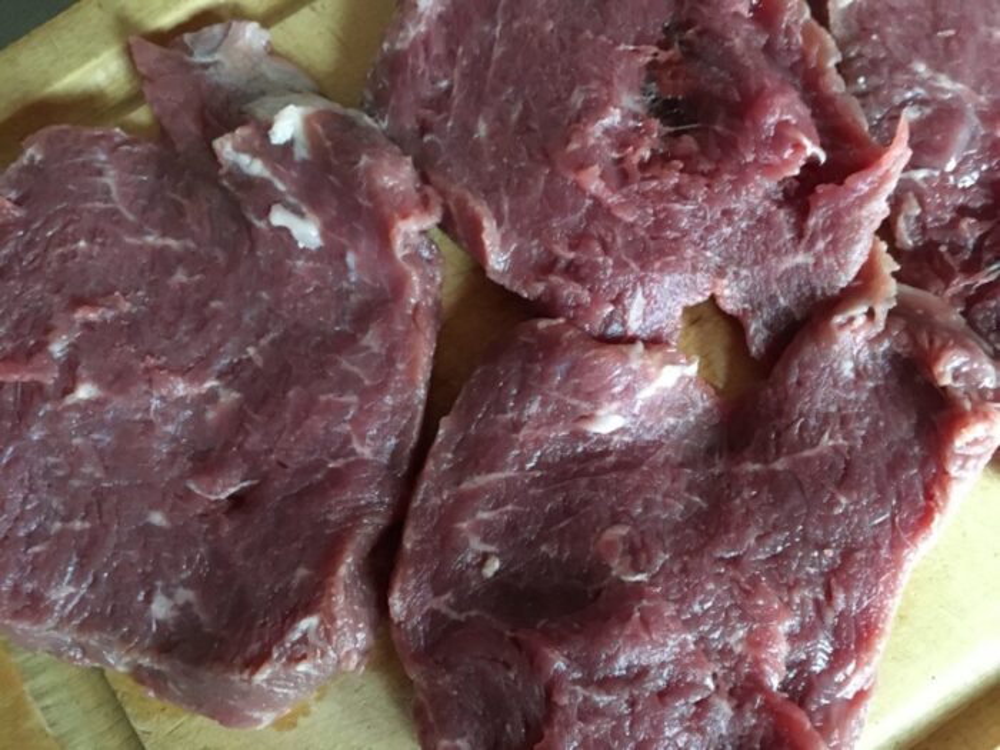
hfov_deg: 61.7
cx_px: 500
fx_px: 838
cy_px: 375
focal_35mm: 29
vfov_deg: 48.2
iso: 320
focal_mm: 4.15
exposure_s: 1/17
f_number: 2.2
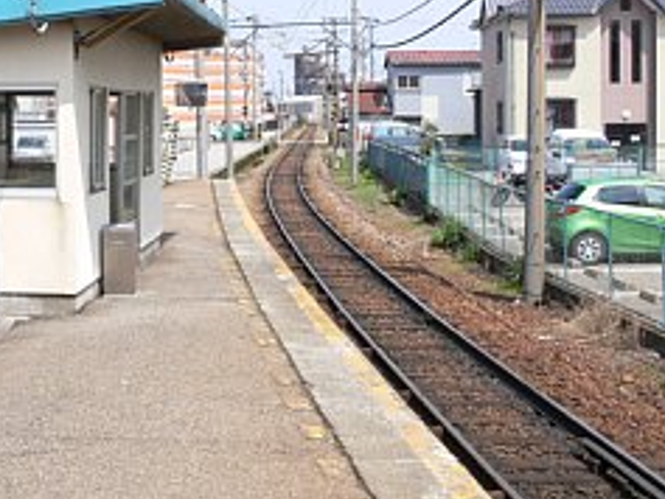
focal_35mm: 59
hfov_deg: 31.9
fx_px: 1134
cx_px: 140
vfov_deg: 24.7
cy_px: 157
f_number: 5.6
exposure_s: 1/200
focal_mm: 7.4
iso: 80
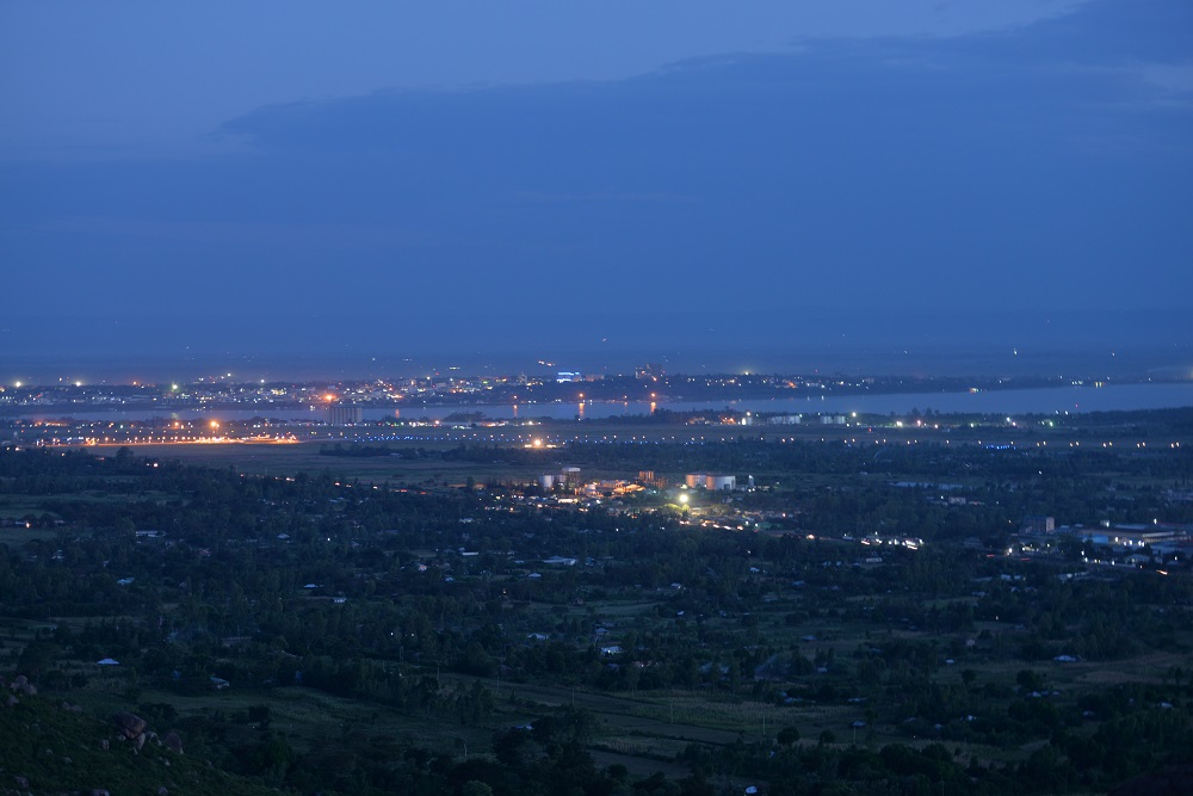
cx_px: 596
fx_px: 2651
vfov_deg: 17.1
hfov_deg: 25.4
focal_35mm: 80
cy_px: 398
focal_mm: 80
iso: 400
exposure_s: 1/1.3
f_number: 2.8
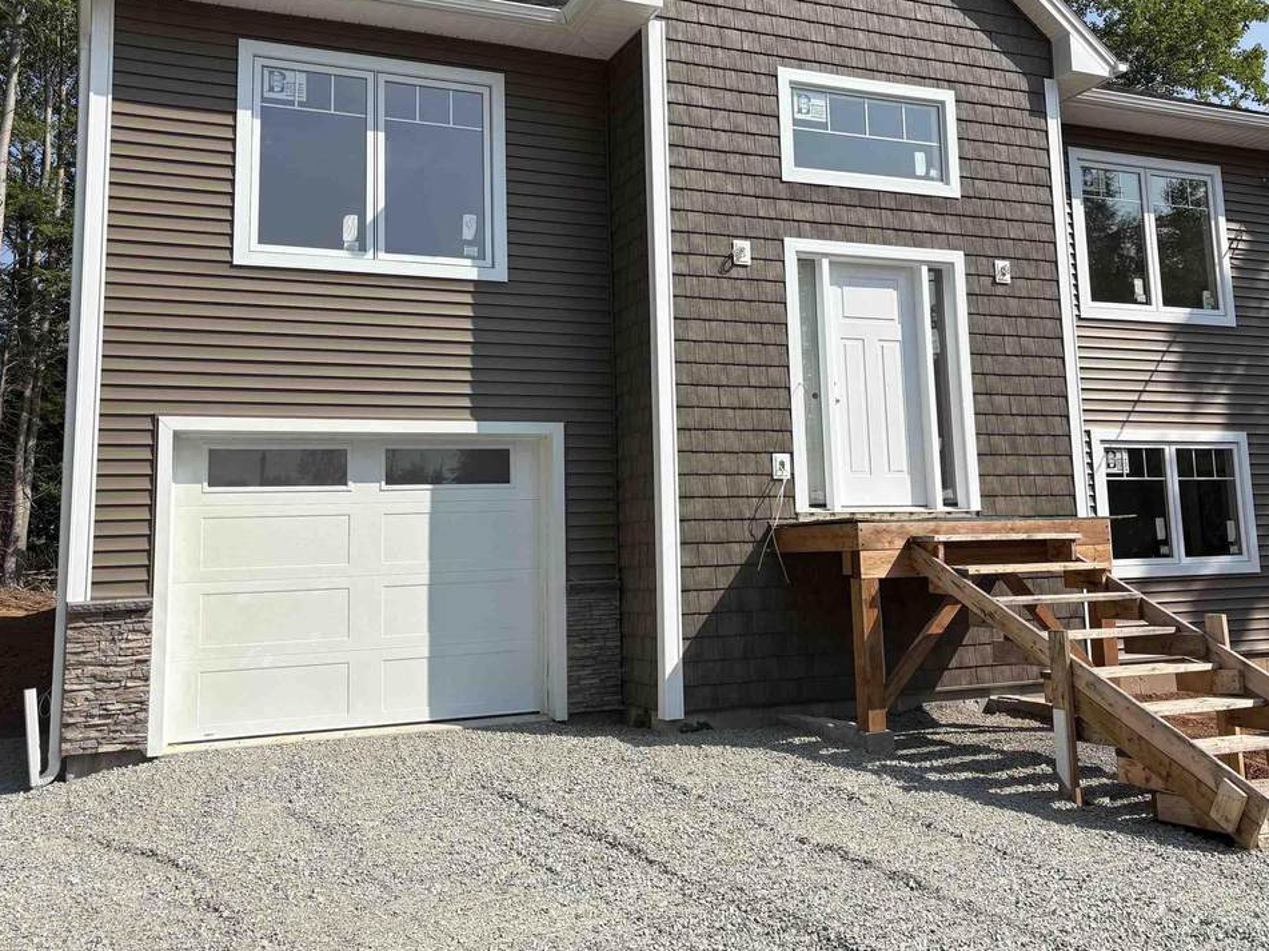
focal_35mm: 35
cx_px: 691
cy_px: 355
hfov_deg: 52.6
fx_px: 1283
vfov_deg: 40.4
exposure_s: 1/4329
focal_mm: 5.96
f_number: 1.6
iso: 50
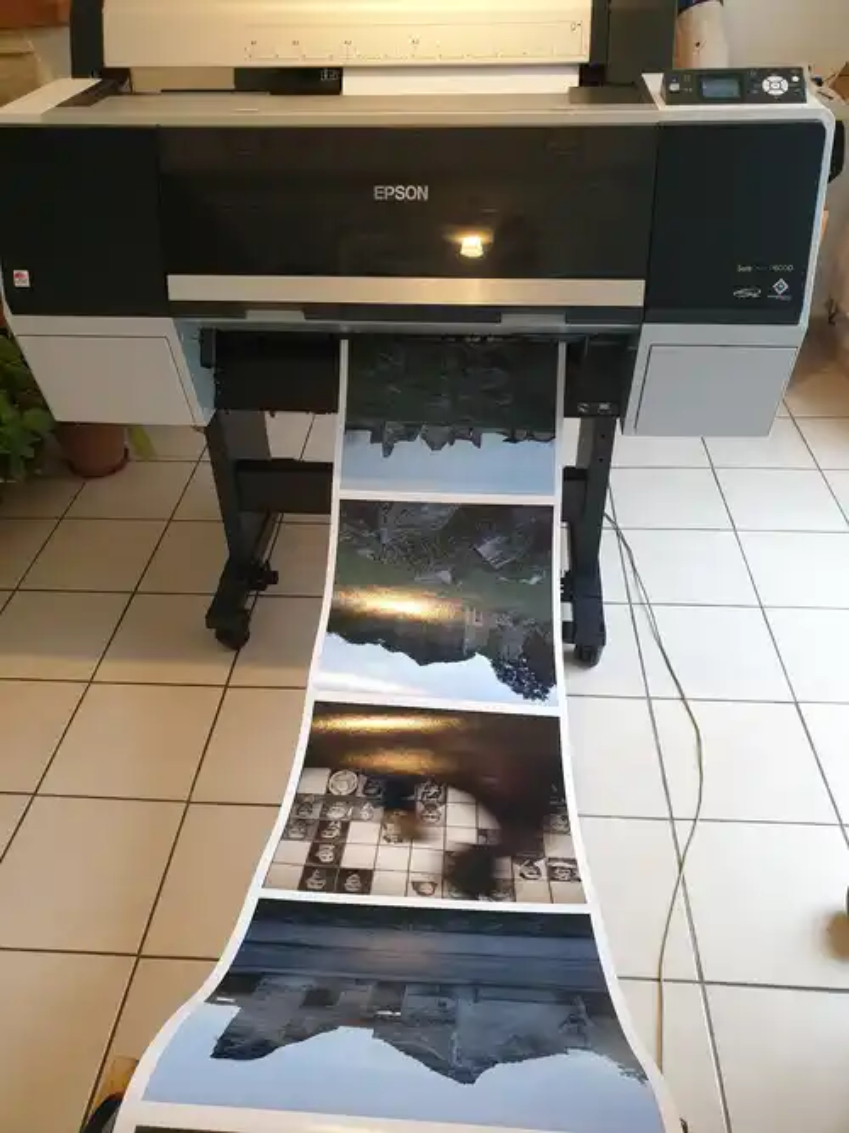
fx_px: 851
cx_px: 424
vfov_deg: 67.3
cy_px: 566
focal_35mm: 26
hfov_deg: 53.0
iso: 250
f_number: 2.4
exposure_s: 1/50
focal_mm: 4.3
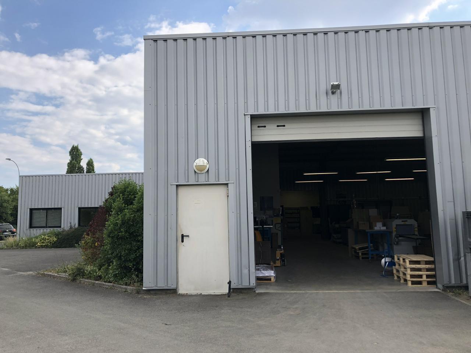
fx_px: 381
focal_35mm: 28
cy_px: 176
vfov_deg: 49.7
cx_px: 236
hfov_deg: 63.4
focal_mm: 3.99
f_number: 1.8
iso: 20
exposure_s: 1/1000
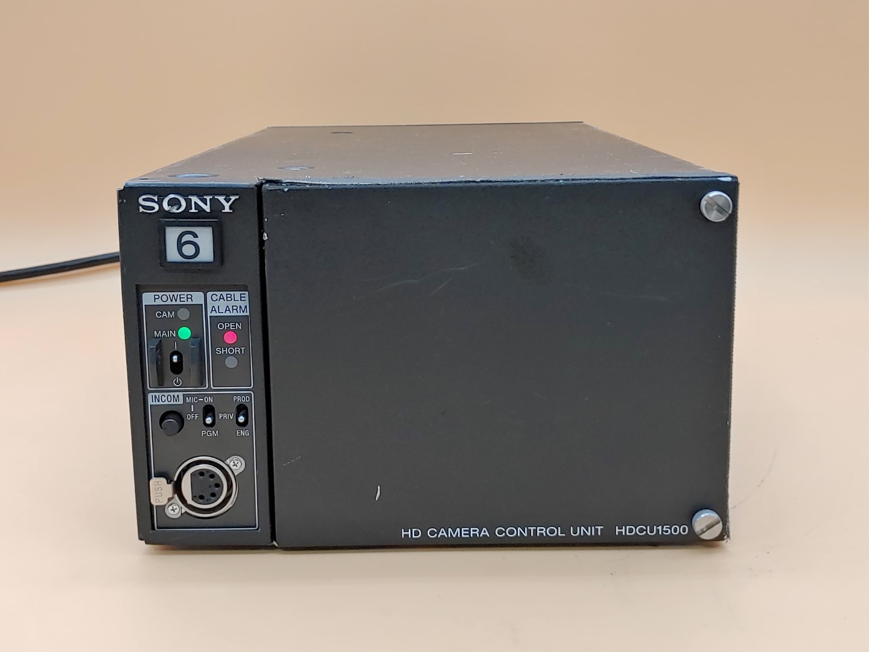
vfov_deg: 29.7
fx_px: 1230
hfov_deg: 38.9
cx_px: 434
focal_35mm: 49
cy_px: 326
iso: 50
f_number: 1.8
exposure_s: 1/60
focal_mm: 4.36
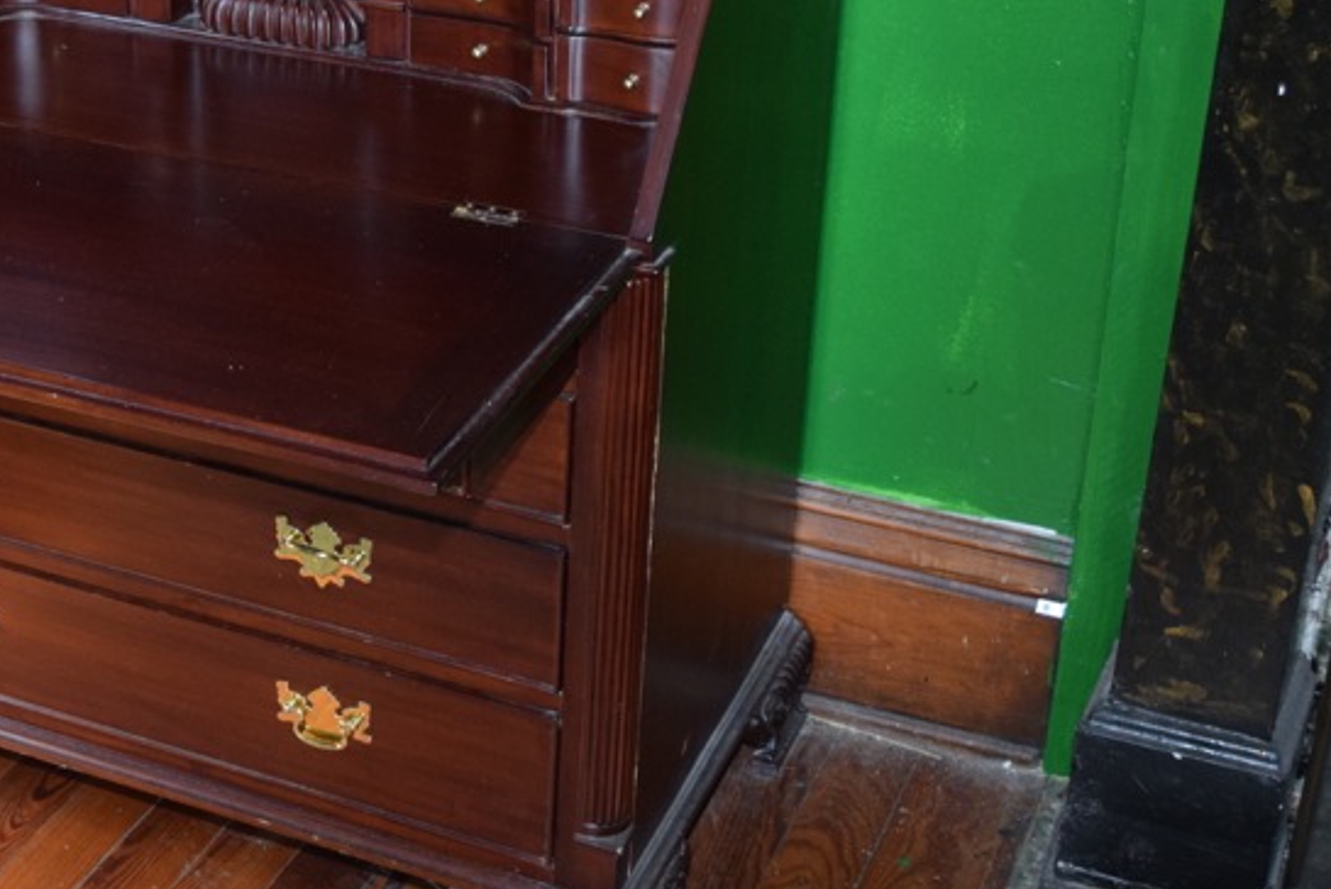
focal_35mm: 66
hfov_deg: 29.7
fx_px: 2441
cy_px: 285
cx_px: 230
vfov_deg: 20.6
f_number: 4
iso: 1600
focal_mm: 24
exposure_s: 1/60
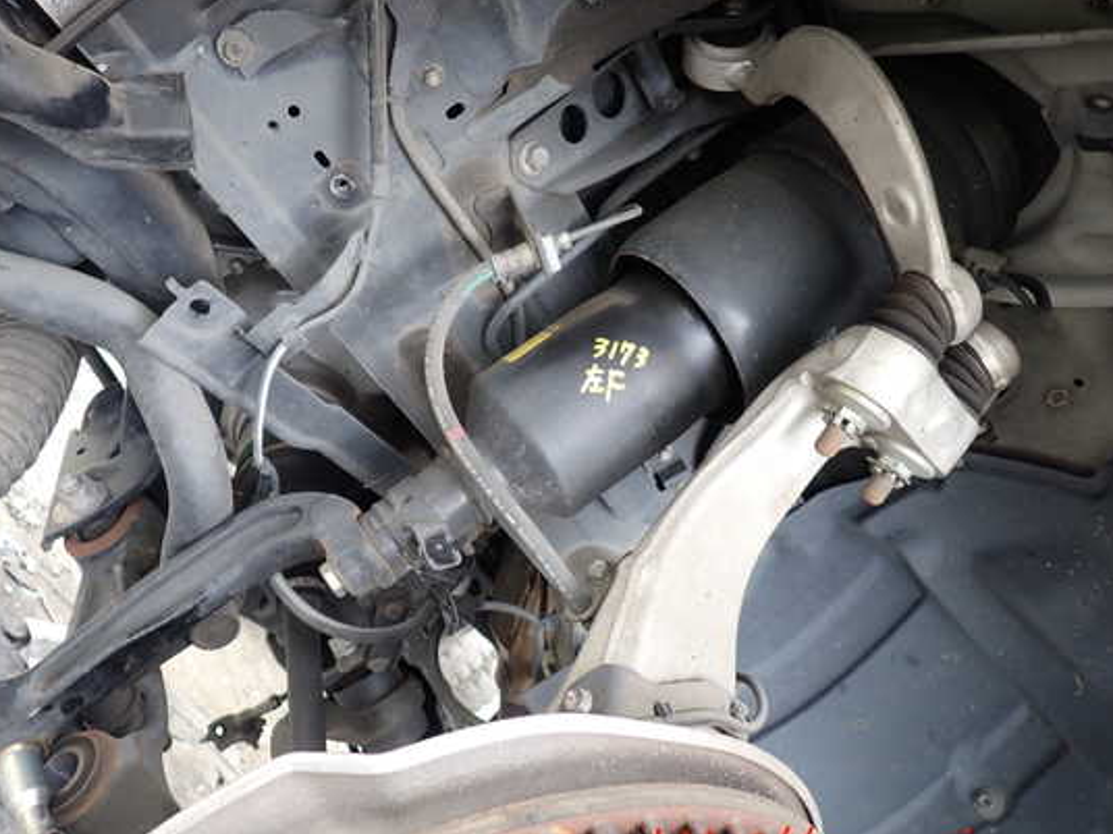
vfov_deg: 49.7
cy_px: 409
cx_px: 500
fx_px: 900
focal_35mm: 28
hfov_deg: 63.3
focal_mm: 4.5
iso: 125
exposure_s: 1/60
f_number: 2
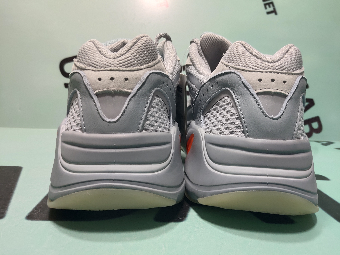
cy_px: 128
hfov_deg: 60.0
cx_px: 170
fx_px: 295
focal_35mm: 30
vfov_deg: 46.8
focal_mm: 4.35
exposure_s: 1/967
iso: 50
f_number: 1.79
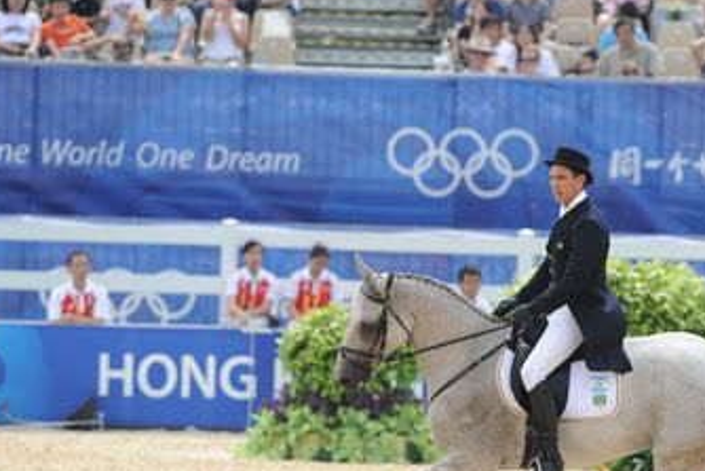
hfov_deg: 3.6
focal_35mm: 575
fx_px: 11265
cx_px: 616
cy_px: 441
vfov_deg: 2.4
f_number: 5
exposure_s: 1/2500
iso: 640
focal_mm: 300
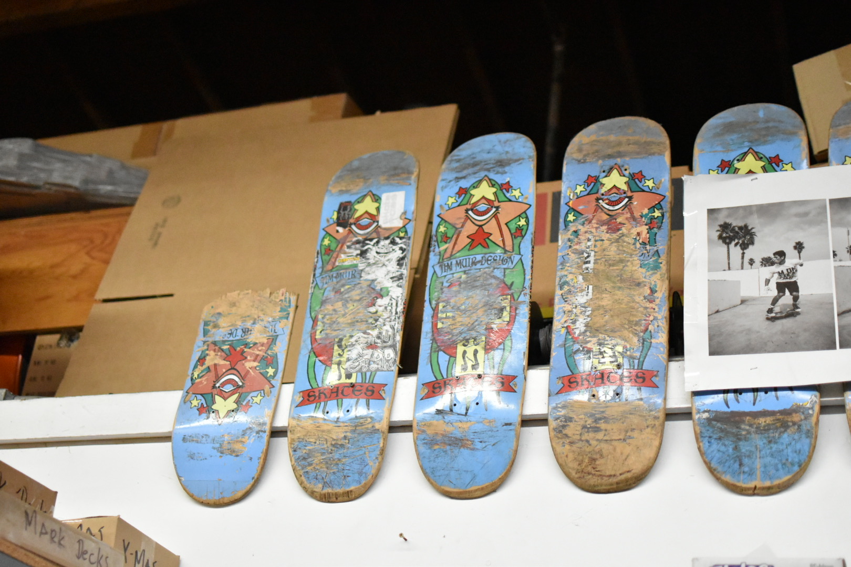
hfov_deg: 37.9
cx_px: 426
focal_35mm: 52
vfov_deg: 25.8
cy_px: 284
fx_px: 1241
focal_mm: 35
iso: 5000
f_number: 1.8
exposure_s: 1/1250
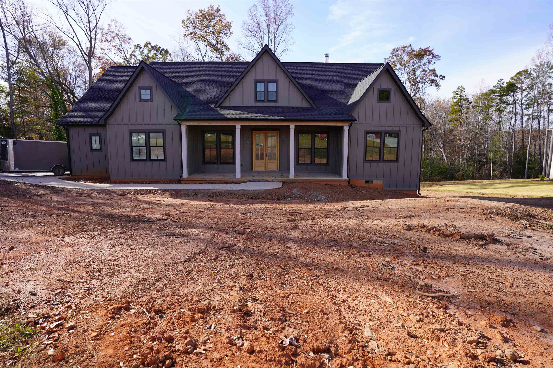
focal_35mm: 20
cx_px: 276
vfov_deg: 61.9
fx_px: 307
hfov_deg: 84.0
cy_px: 184
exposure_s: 1/250
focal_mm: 20
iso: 100
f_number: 5
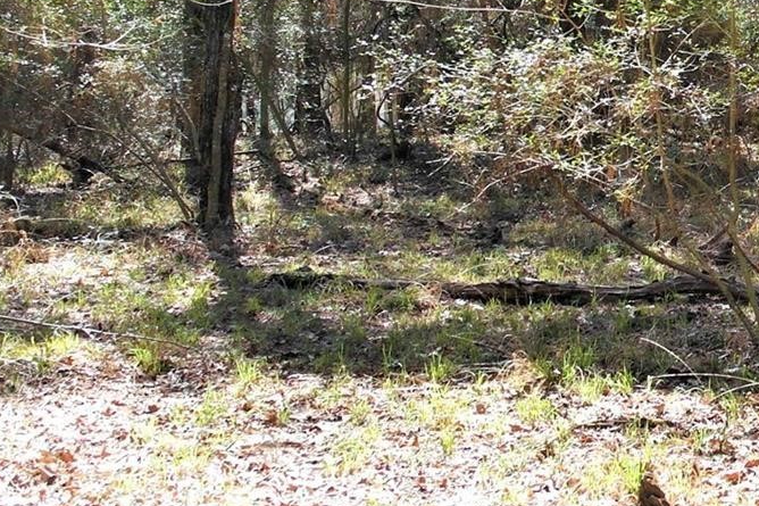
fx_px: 1939
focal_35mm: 92
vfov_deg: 14.7
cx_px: 927
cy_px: 68
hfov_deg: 20.6
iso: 100
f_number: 4.5
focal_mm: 20
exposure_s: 1/125
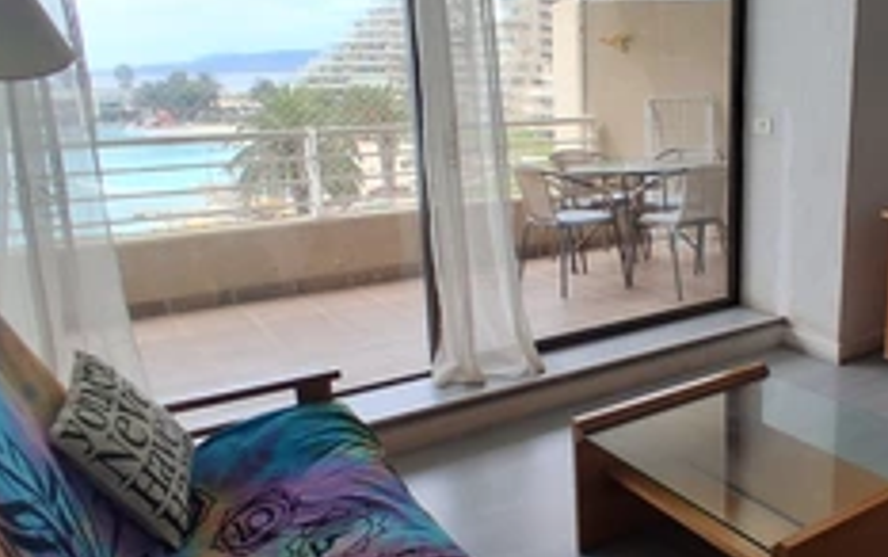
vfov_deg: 37.3
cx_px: 659
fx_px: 823
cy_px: 278
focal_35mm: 34
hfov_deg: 54.2
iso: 50
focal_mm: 1.4
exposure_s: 1/475
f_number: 2.2
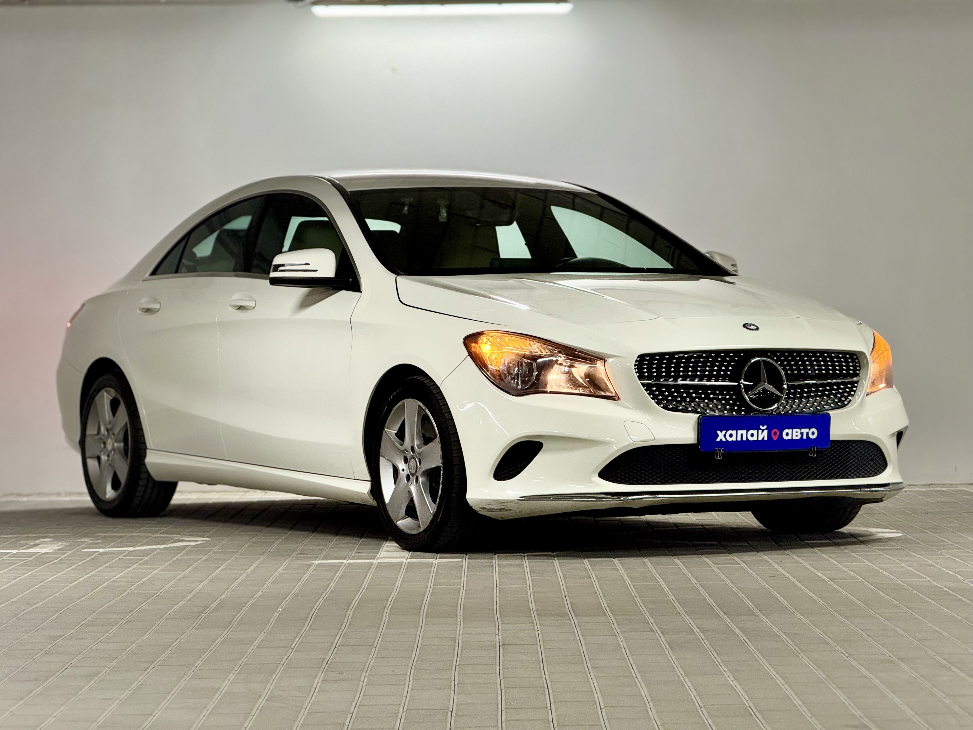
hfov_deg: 16.4
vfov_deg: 12.3
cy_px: 365
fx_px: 3373
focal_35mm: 120
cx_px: 486
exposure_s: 1/50
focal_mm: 15.66
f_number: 2.8
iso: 200
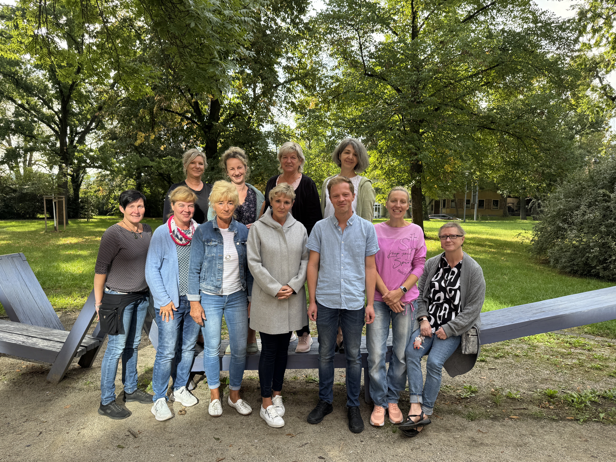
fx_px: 427
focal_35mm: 24
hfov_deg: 71.6
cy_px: 231
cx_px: 308
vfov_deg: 56.8
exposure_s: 1/470
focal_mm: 6.76
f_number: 1.78
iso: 80
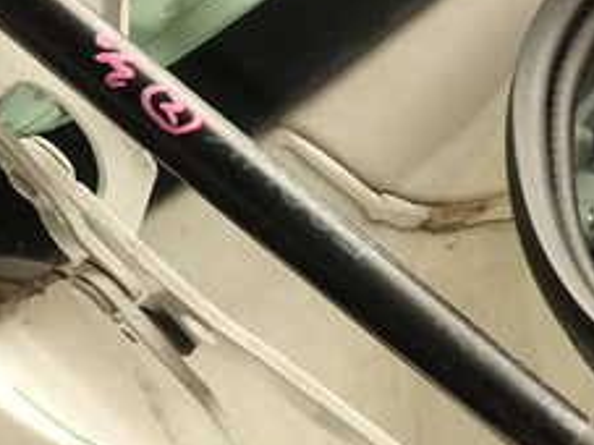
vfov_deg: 21.8
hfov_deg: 28.7
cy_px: 390
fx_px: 1132
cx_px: 484
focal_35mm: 66
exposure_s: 1/100
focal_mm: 4.5
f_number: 2.8
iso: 100
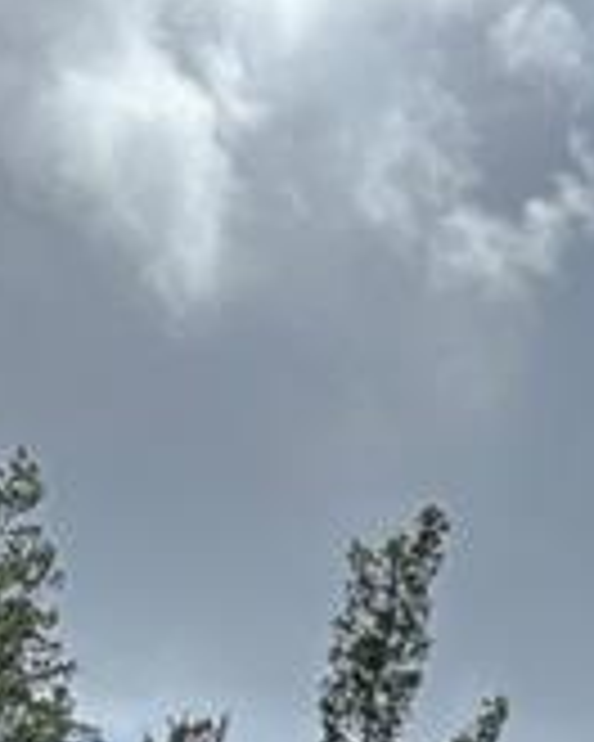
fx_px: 4065
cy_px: 1596
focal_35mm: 185
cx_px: 986
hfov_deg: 8.1
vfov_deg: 9.6
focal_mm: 5.96
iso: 50
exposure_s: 1/2778
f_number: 1.6
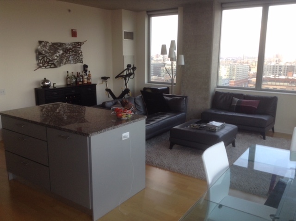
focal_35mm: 33
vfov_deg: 42.8
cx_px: 148
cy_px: 110
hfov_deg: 55.4
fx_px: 282
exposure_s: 1/60
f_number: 2.4
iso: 32
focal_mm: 3.3
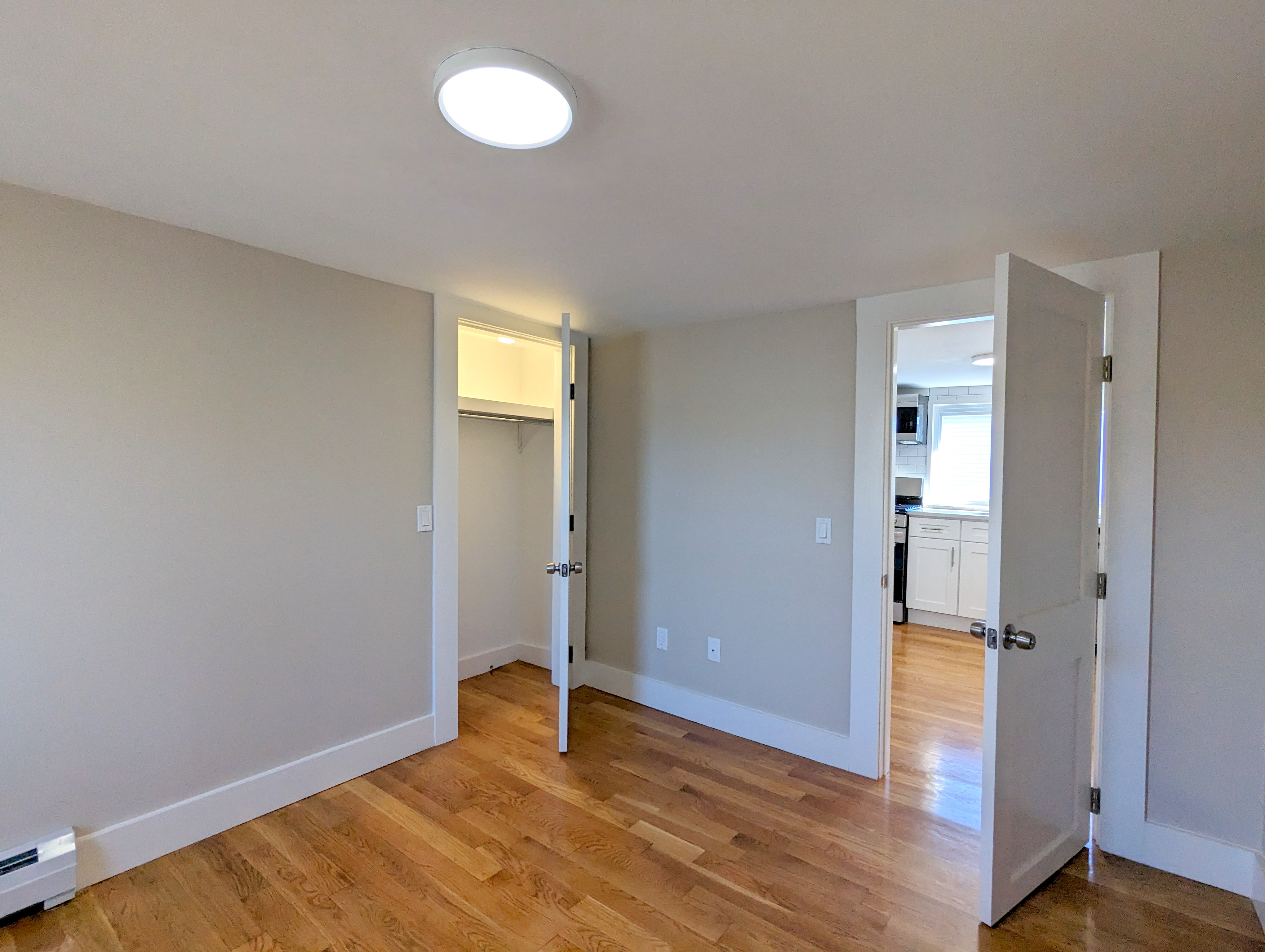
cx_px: 632
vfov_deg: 78.2
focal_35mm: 16
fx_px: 586
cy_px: 476
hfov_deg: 94.4
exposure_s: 1/120
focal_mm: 2.35
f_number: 2.2
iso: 94
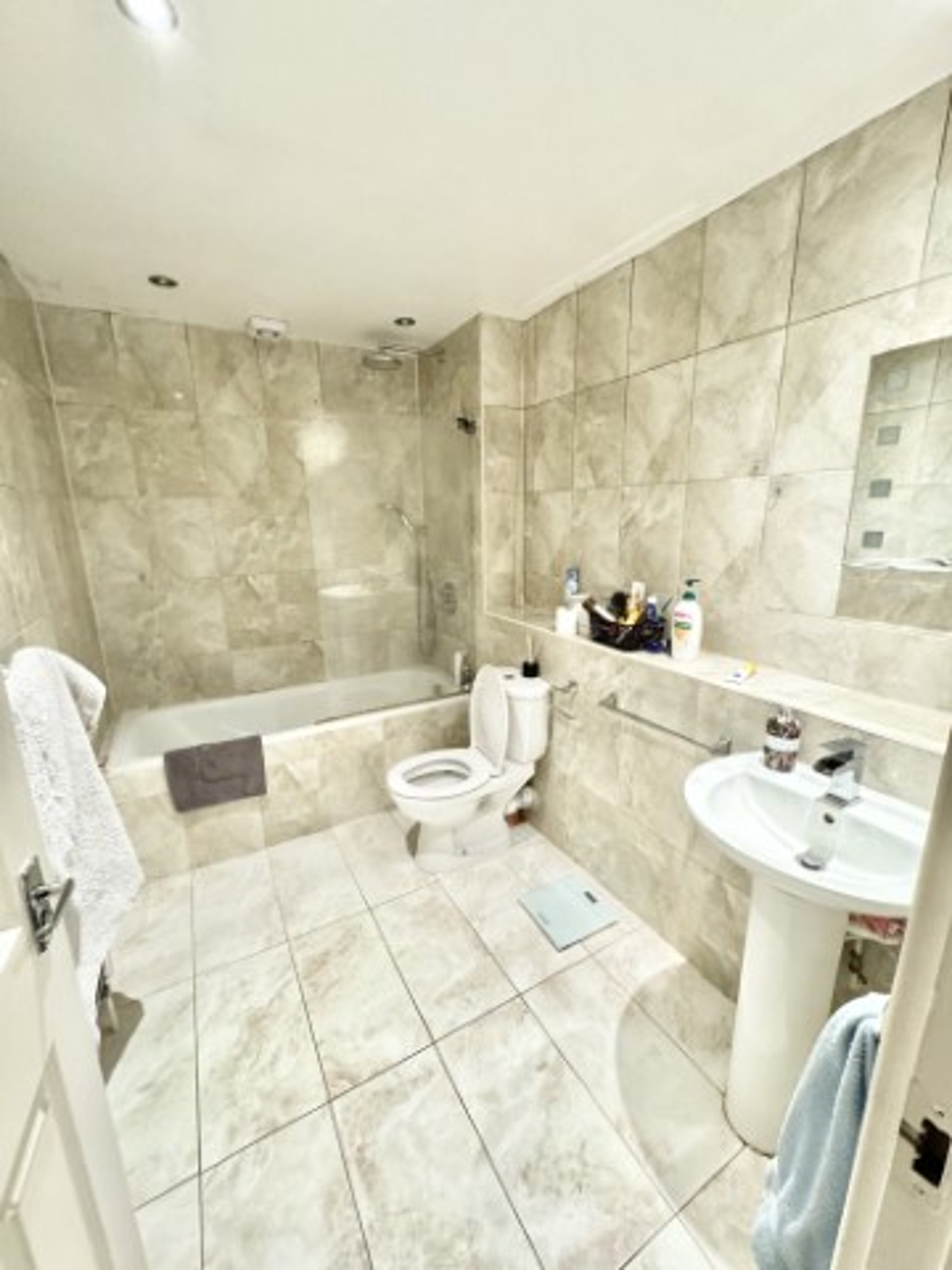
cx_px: 476
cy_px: 635
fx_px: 513
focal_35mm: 14
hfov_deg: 85.7
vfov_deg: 102.1
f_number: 2.2
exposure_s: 1/50
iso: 400
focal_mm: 2.22
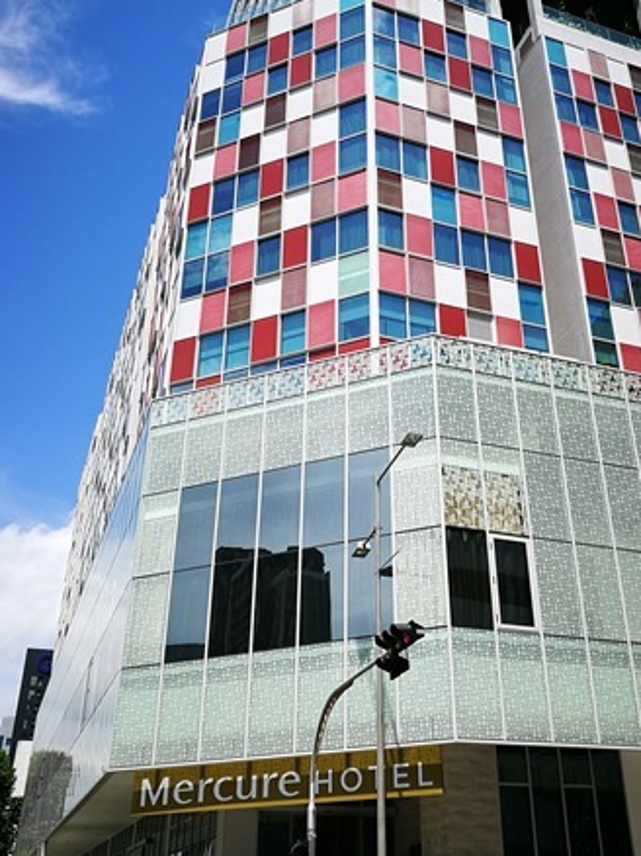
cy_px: 397
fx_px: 914
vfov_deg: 50.1
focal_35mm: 37
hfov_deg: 38.5
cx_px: 385
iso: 50
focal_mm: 4.5
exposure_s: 1/796
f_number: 2.2
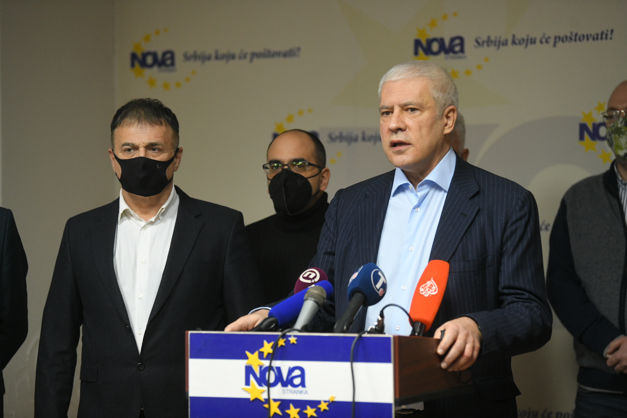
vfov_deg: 10.2
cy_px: 209
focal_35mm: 135
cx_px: 314
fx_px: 2351
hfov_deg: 15.2
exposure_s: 1/160
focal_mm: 135
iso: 2000
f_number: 2.8
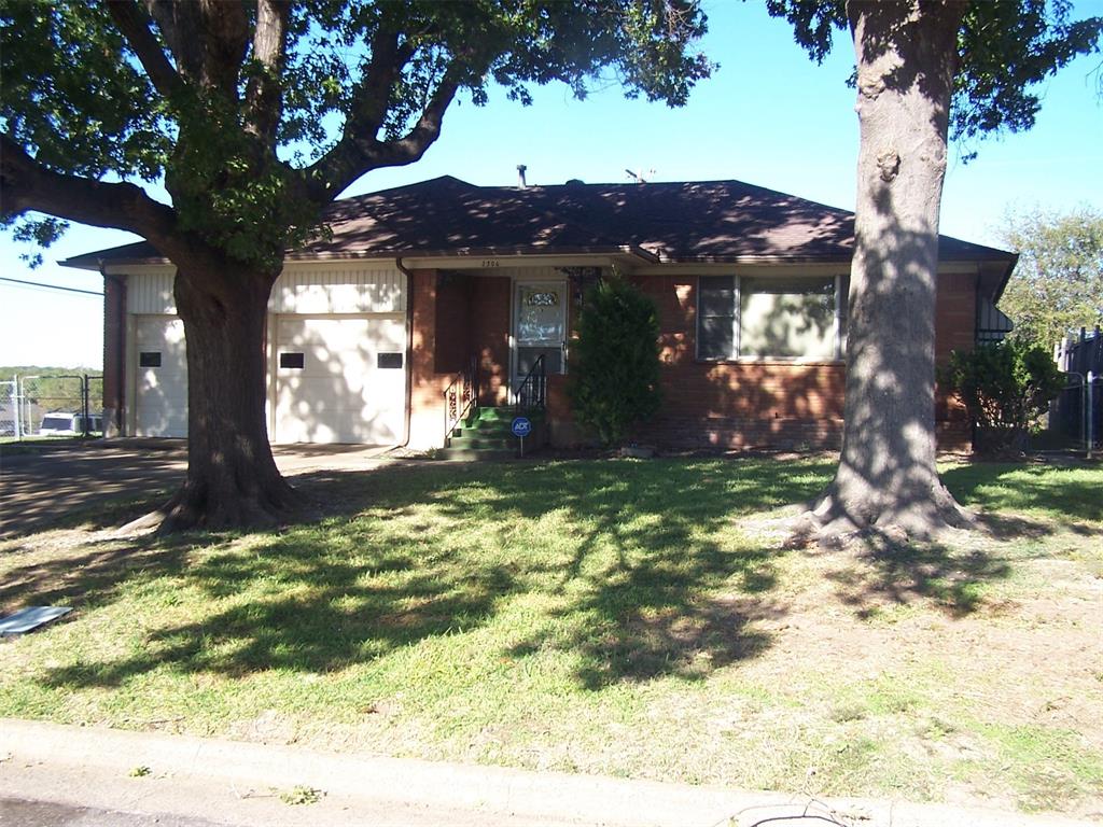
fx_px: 1211
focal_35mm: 38
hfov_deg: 49.0
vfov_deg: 37.7
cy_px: 414
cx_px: 552
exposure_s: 1/350
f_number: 2.8
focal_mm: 6.3
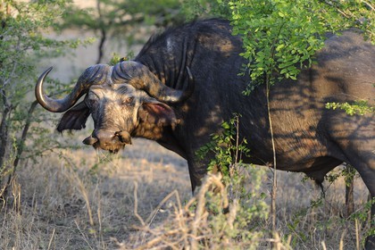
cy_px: 125
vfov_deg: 6.9
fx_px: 2083
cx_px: 188
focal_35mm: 200
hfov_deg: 10.3
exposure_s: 1/400
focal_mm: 200
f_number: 3.2
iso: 400
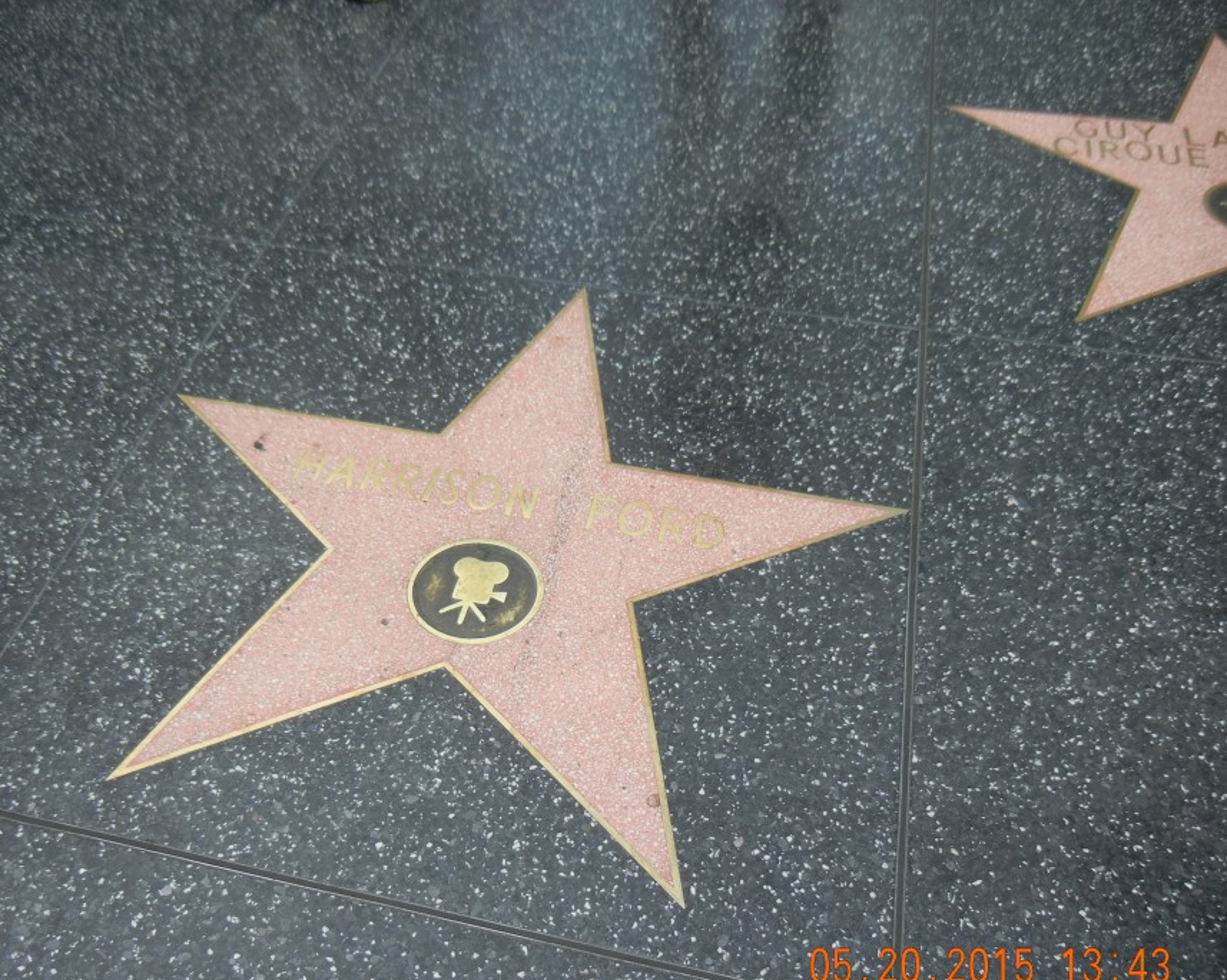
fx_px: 1271
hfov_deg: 51.4
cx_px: 527
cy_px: 531
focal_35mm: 35
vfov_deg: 42.2
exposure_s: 1/300
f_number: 7
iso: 160
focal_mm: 5.4
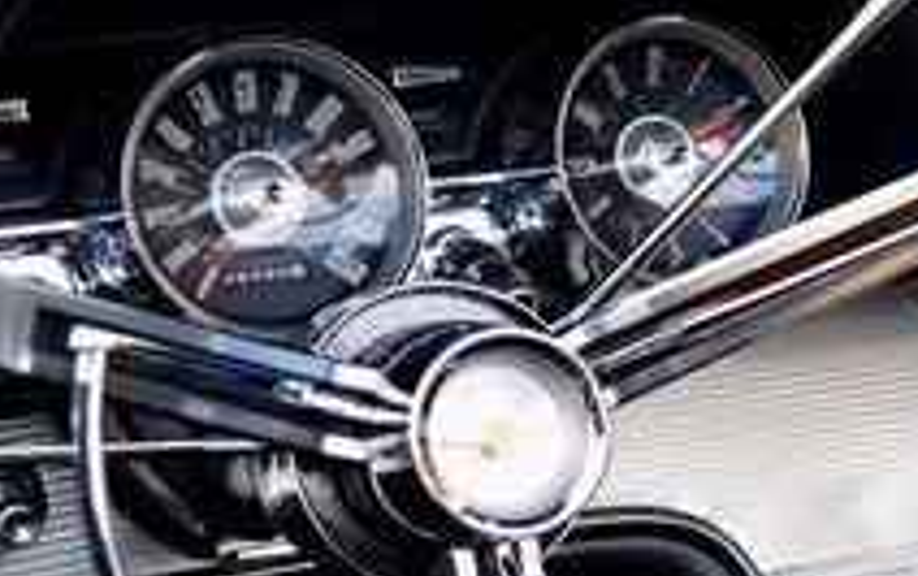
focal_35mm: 83
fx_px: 2079
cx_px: 896
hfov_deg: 23.9
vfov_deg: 15.5
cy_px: 565
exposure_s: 1/60
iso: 450
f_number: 4
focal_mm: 18
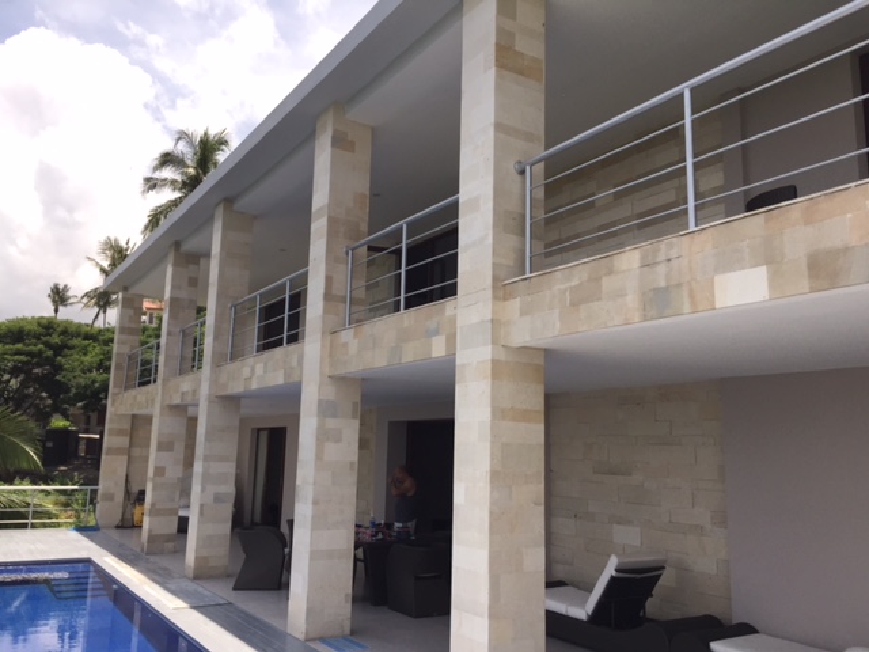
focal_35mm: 29
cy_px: 326
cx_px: 434
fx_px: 728
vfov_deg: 48.2
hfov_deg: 61.7
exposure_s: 1/2083
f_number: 2.2
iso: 50
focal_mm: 4.15
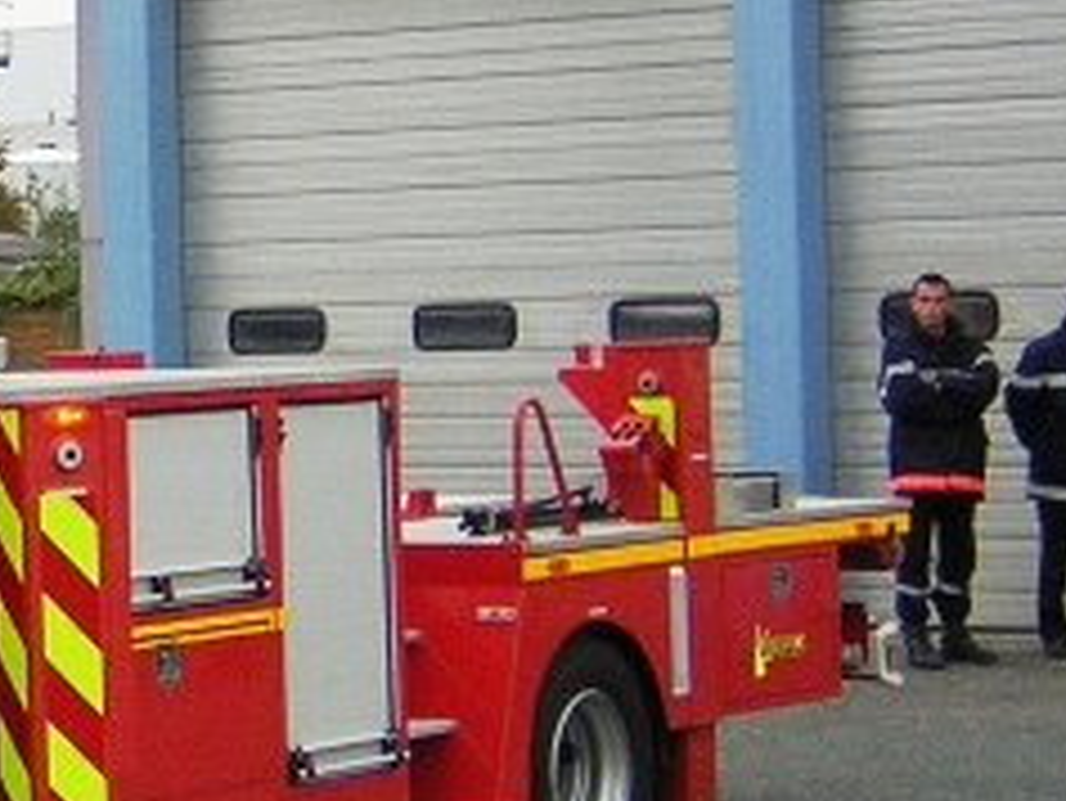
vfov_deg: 10.2
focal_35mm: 146
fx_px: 4498
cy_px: 202
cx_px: -166
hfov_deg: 13.2
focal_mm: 7.1
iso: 298
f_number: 3.2
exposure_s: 1/123
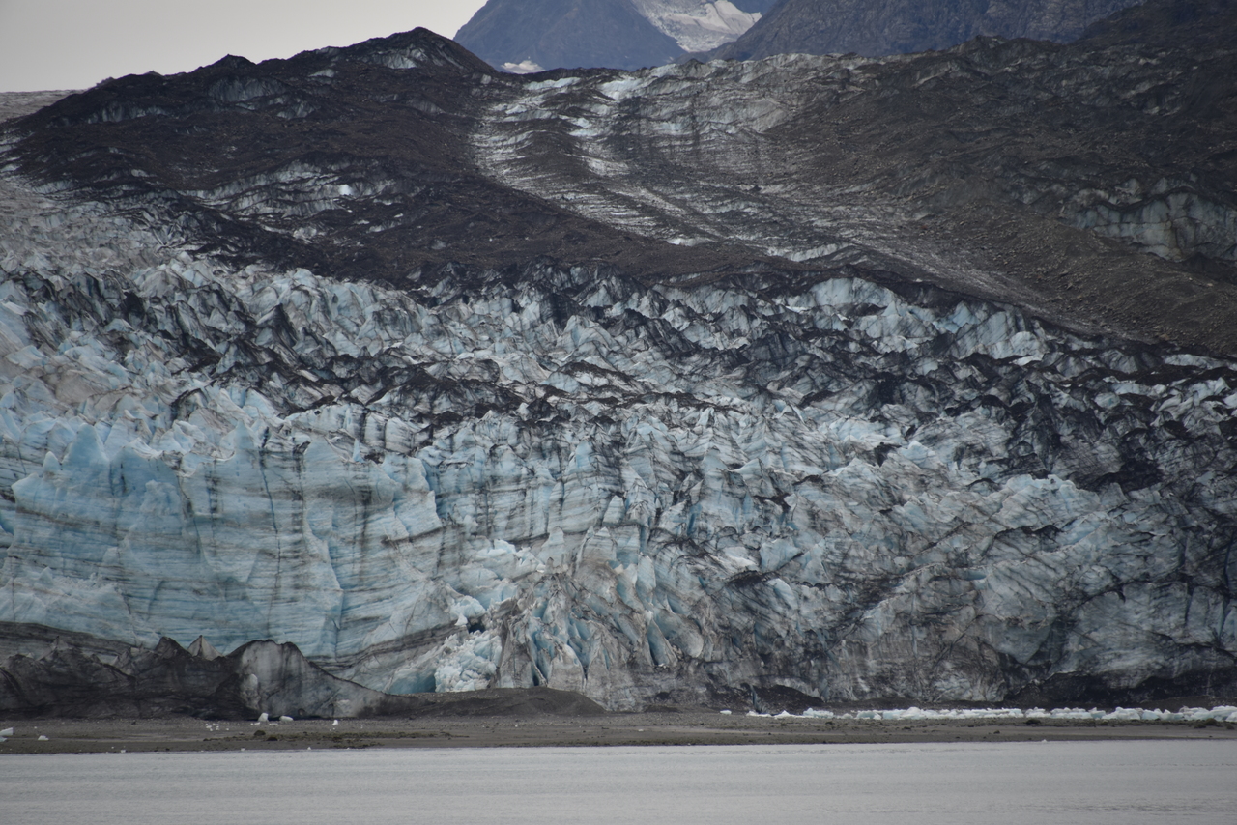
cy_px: 412
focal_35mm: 300
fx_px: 10310
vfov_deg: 4.6
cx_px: 618
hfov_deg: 6.9
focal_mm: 300
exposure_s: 1/640
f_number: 5.6
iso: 250
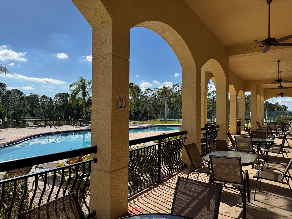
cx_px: 146
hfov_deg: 71.6
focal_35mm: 24
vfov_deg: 56.8
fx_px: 202
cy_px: 110
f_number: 1.78
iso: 80
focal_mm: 6.76
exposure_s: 1/5814
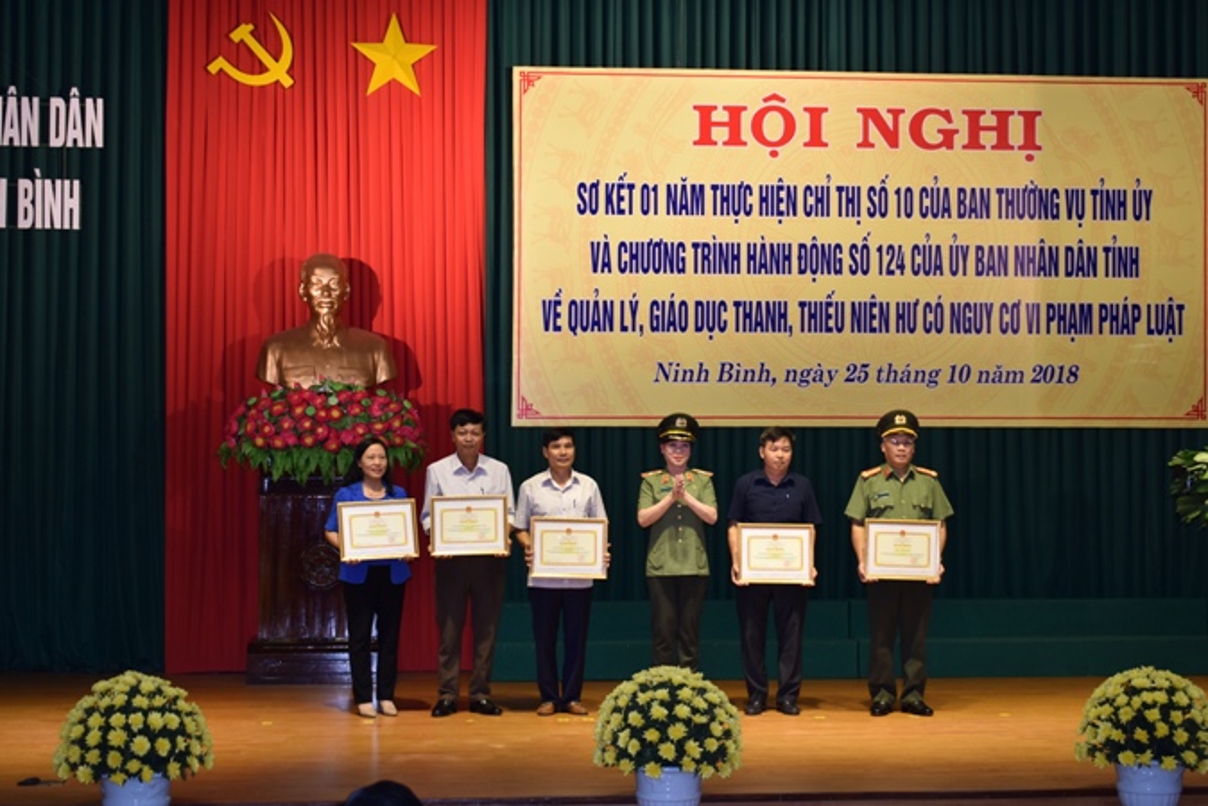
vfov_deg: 22.6
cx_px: 604
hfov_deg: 33.4
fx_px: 2014
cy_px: 403
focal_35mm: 60
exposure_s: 1/60
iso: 450
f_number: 4.8
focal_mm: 40
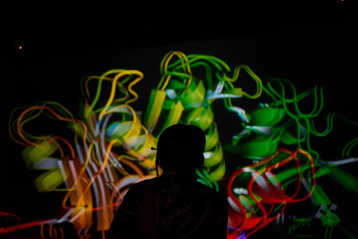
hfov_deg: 54.4
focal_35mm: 35
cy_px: 120
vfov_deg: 37.9
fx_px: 348
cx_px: 179
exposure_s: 1/60
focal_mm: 35
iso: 2500
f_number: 2
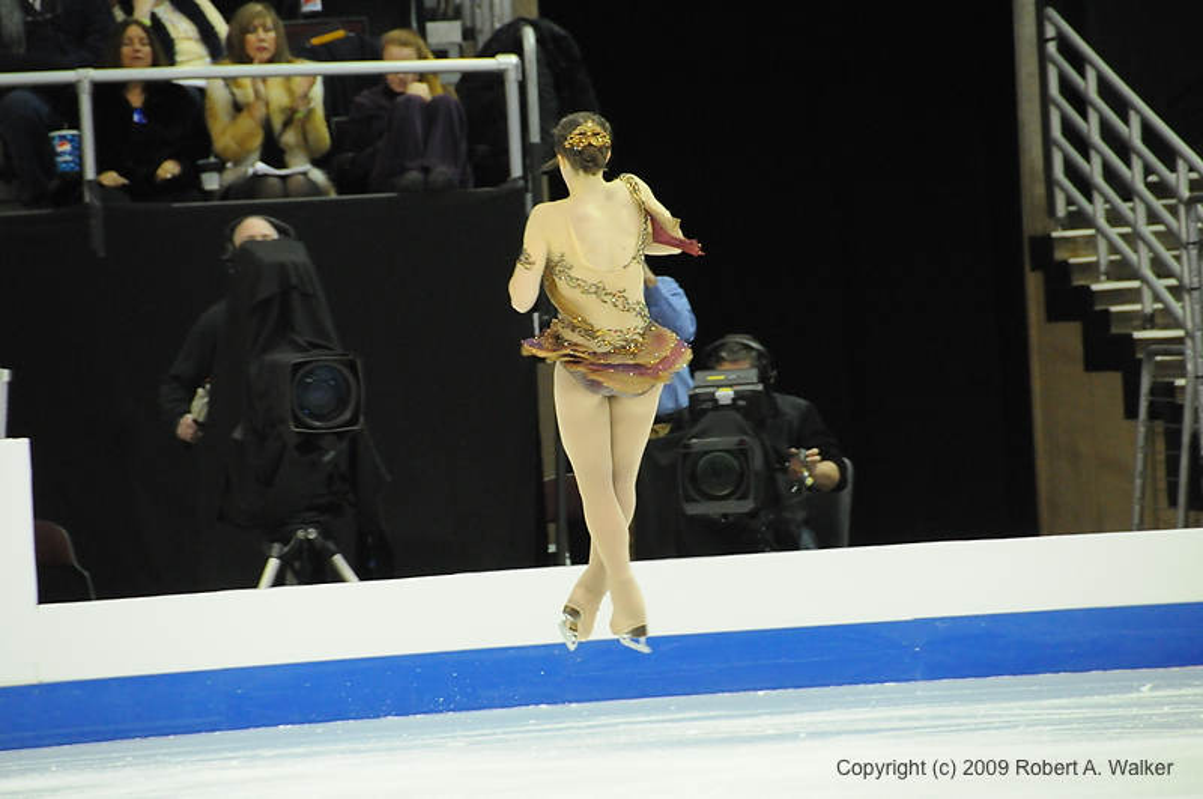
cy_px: 400
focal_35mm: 300
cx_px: 602
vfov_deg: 4.6
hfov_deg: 6.9
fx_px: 10011
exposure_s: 1/500
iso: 3200
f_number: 5.6
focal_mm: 200
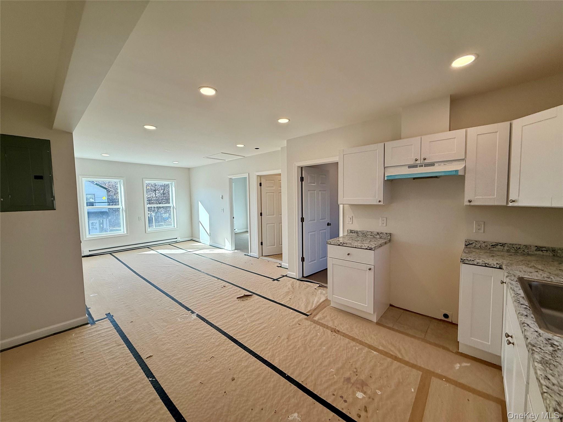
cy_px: 211
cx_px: 282
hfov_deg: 102.1
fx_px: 228
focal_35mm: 14
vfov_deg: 85.7
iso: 64
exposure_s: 1/324
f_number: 2.2
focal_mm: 2.22
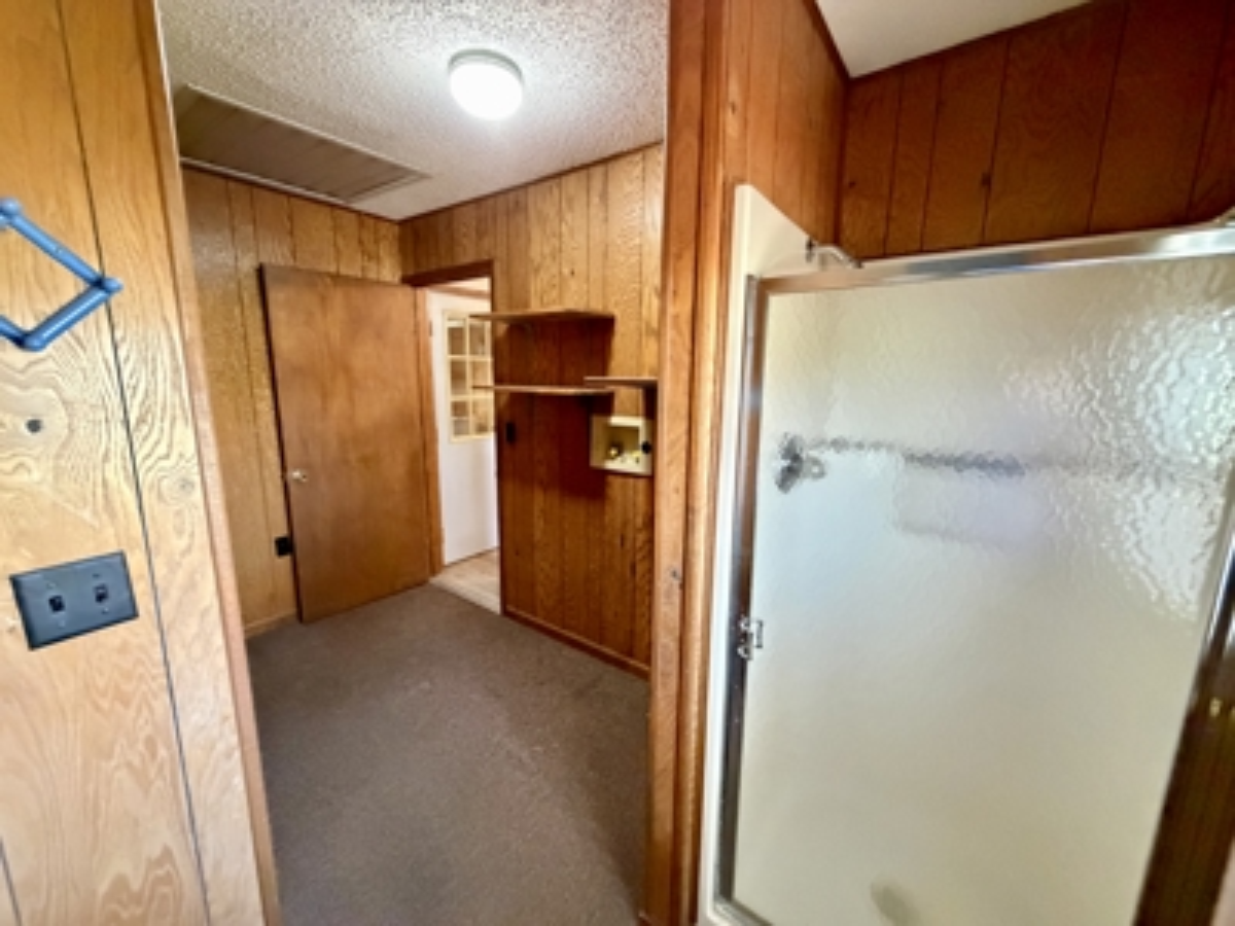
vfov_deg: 85.7
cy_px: 463
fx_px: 499
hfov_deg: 102.1
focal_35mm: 14
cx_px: 618
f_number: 2.2
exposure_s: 1/60
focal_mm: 2.22
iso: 1250
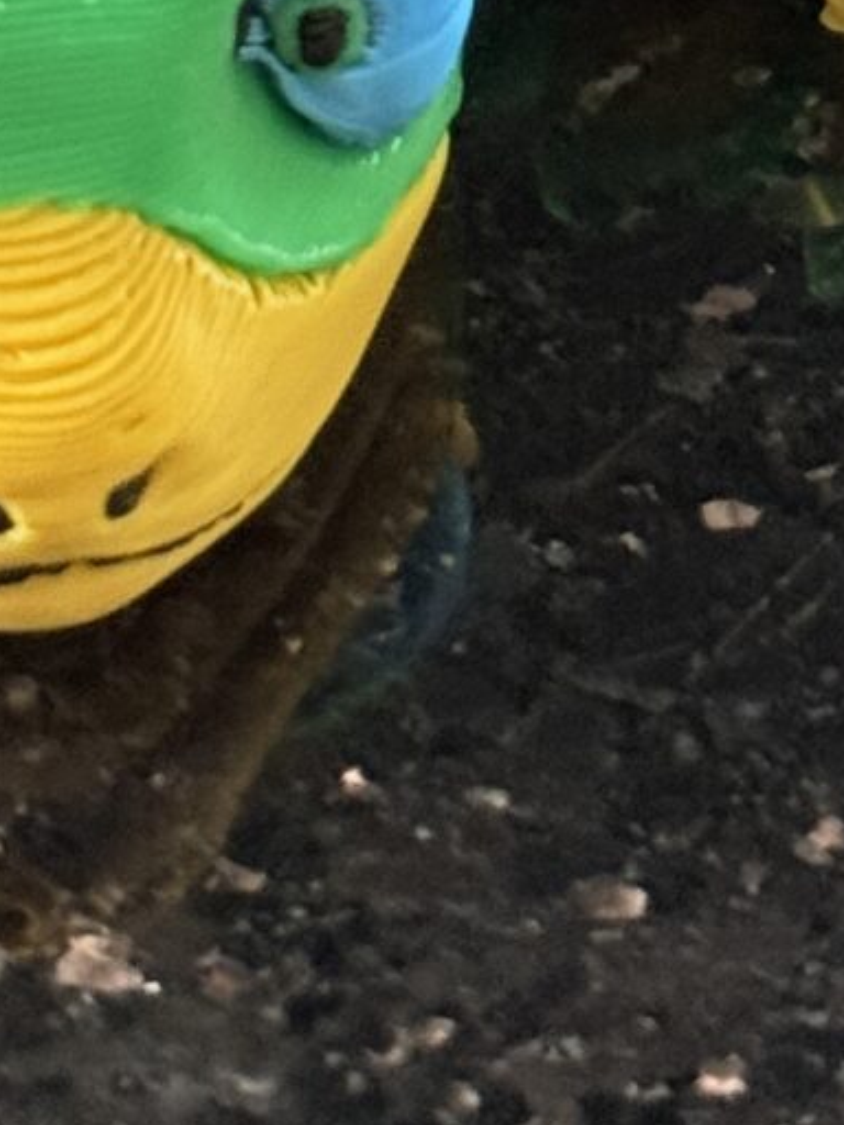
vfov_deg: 8.1
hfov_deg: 6.2
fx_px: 7802
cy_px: -479
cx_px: 760
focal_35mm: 240
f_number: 1.78
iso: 320
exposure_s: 1/40
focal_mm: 6.76
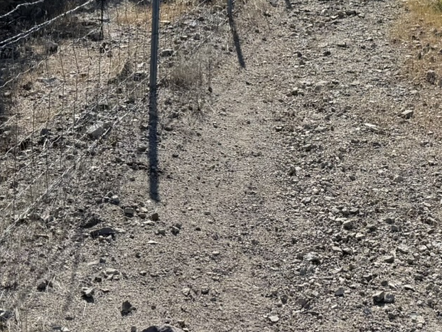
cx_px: 338
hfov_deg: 24.4
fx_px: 1009
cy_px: -100
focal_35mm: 79
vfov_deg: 17.5
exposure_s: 1/6711
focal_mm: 6.76
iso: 80
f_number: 1.78
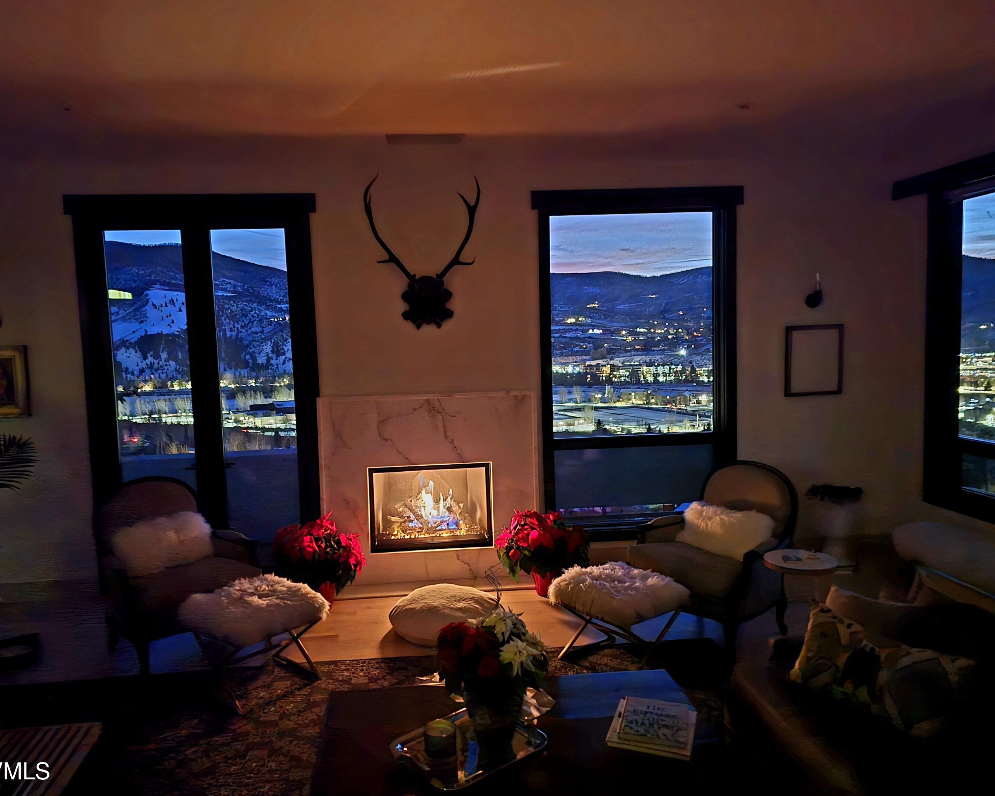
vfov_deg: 56.8
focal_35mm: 25
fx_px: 736
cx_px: 464
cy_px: 394
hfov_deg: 68.0
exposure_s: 1/4
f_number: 1.7
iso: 4000
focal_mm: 6.3
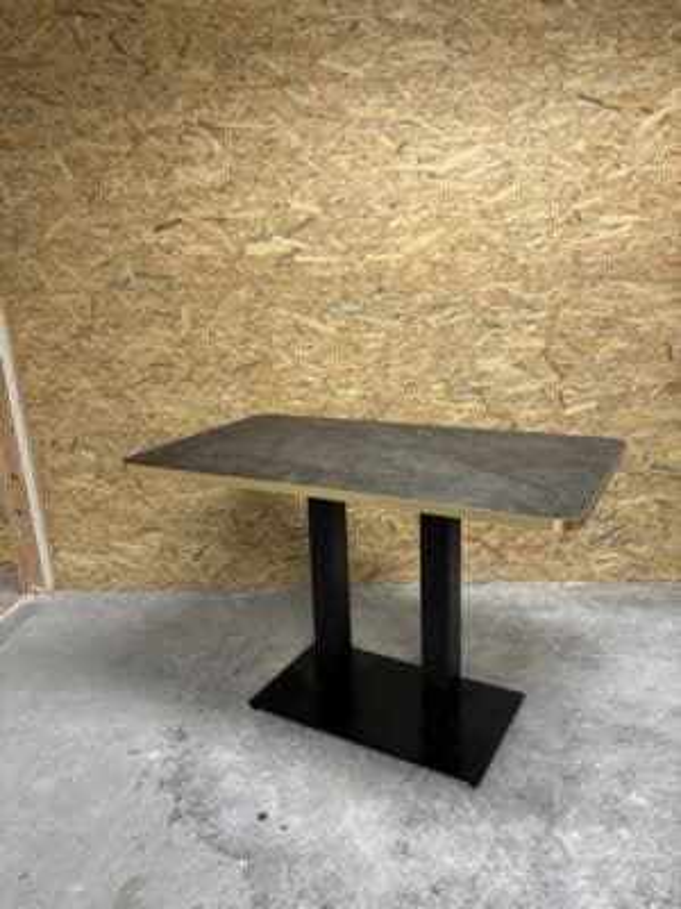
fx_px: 682
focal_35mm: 26
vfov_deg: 67.3
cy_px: 454
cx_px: 340
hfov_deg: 53.1
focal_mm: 5.96
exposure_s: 1/50
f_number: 1.6
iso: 100
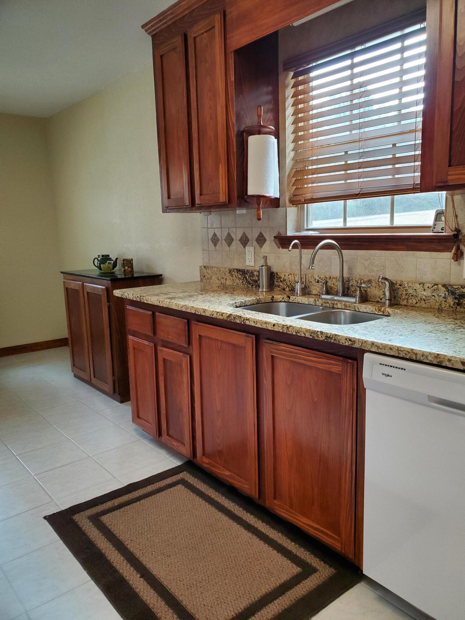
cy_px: 310
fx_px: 466
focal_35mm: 26
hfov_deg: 53.1
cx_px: 232
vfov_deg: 67.3
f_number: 2.4
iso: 250
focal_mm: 4.3
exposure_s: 1/38
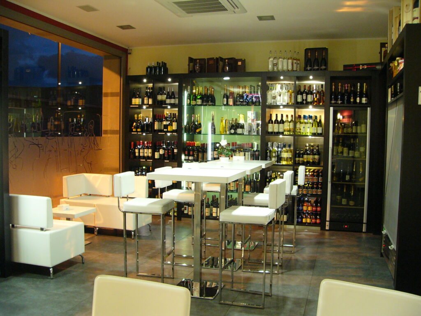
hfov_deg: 51.4
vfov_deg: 39.7
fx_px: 438
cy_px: 158
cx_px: 210
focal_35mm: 36
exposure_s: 1/5
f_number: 2.8
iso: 200
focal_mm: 6
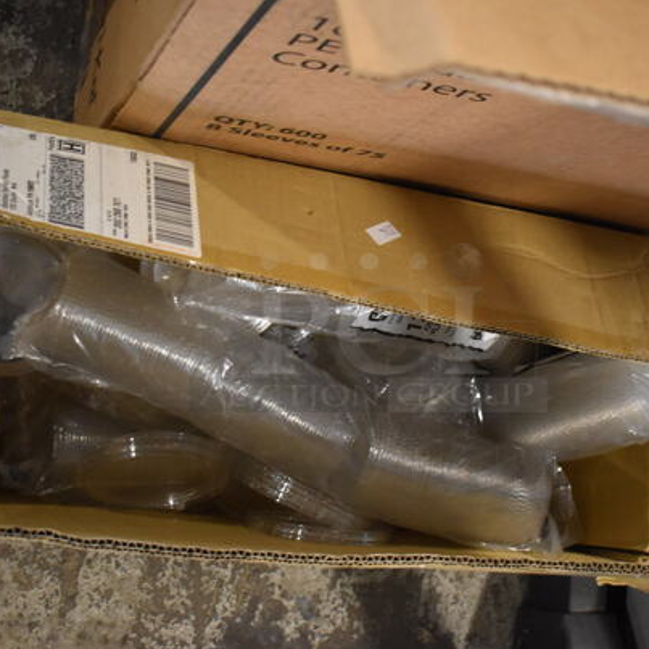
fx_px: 1230
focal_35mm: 58
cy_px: 327
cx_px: 369
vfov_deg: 29.6
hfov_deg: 29.5
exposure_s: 1/125
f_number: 4.2
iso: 2500
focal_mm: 30
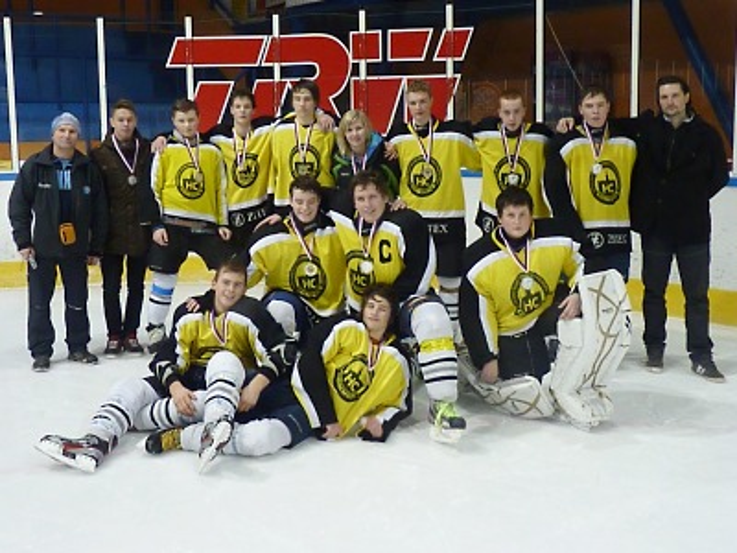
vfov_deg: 41.8
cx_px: 368
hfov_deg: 54.0
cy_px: 276
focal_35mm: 34
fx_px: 724
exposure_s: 1/50
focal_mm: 6.1
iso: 800
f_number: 3
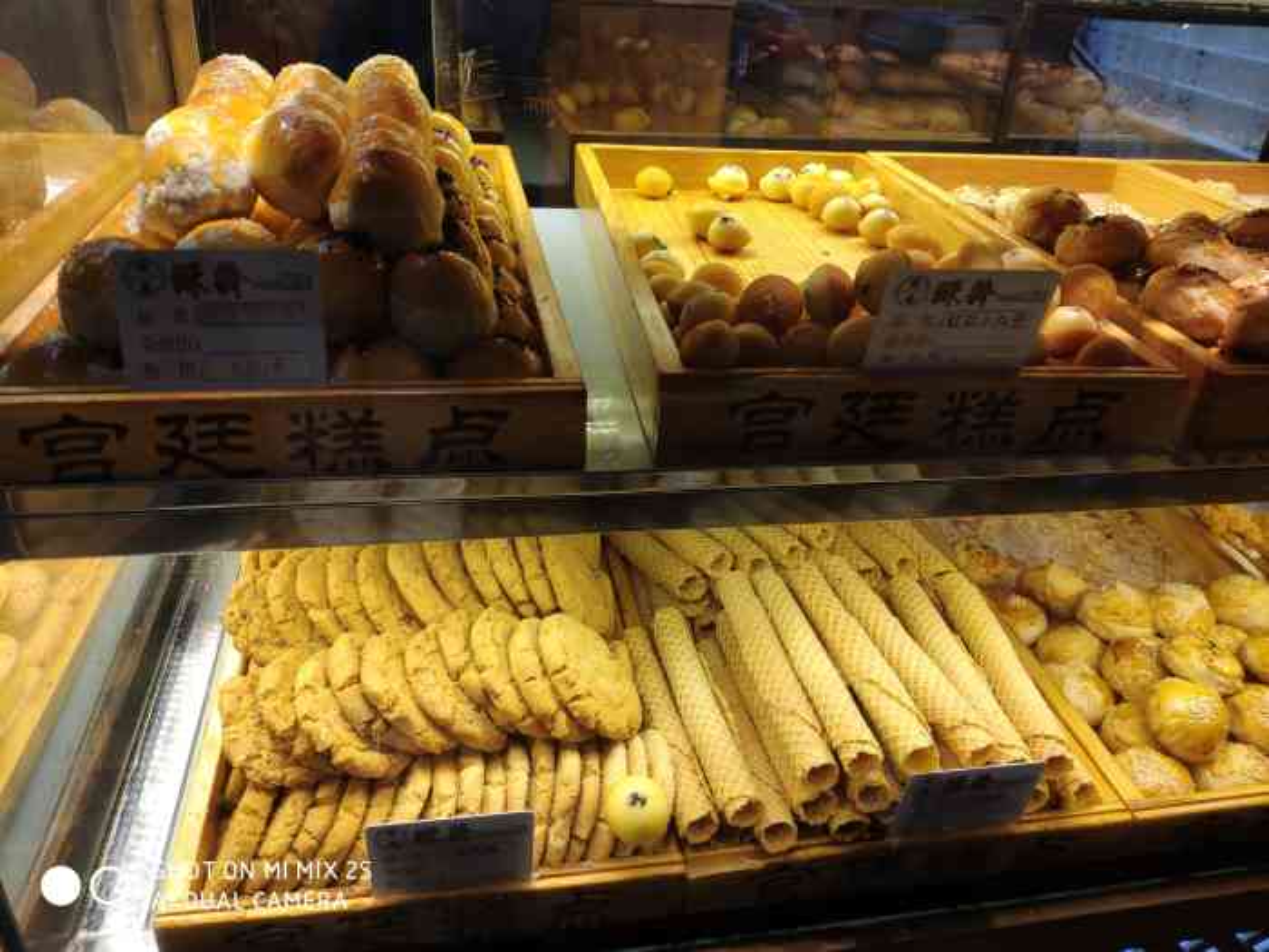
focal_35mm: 21
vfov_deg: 63.4
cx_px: 634
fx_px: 770
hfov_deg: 79.0
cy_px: 476
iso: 102
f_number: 1.8
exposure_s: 1/100
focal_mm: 4.22
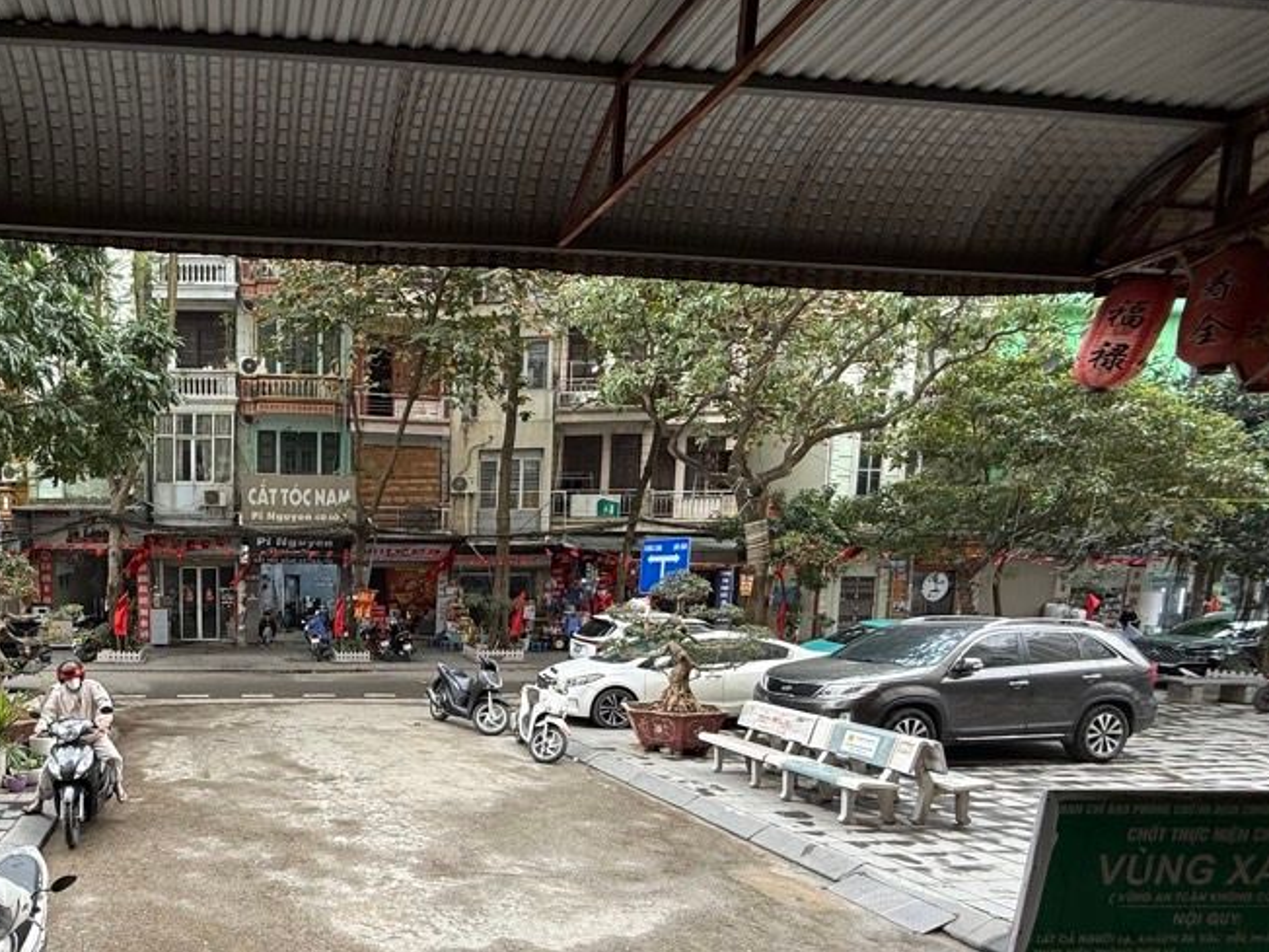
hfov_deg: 70.7
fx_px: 807
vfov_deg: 58.9
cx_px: 302
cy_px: 674
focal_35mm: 22
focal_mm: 2.22
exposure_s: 1/99
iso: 50
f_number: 2.2
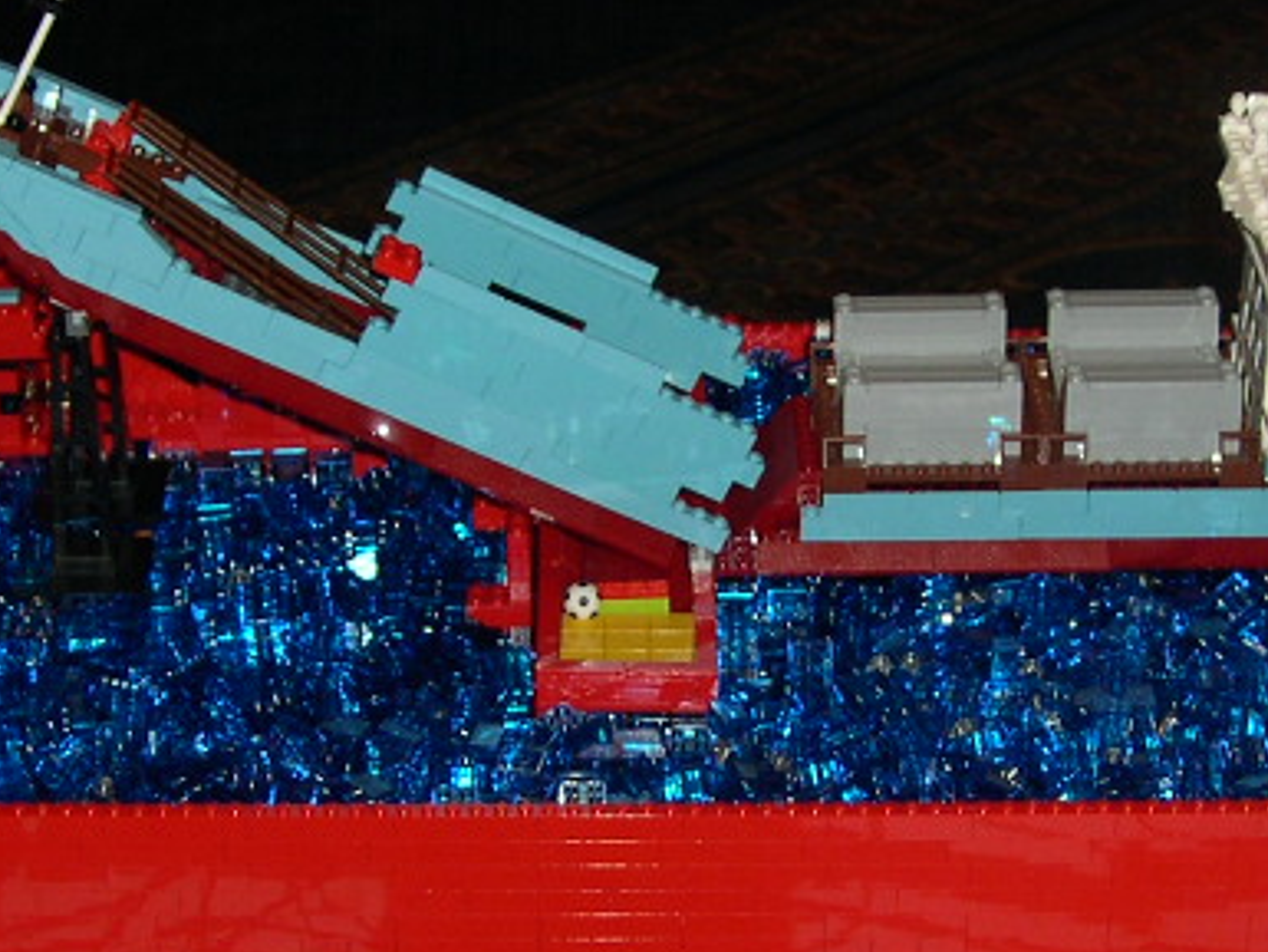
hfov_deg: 19.4
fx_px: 3701
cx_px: 744
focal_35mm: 101
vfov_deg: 14.6
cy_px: 731
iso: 100
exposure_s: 1/60
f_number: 2.8
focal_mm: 8
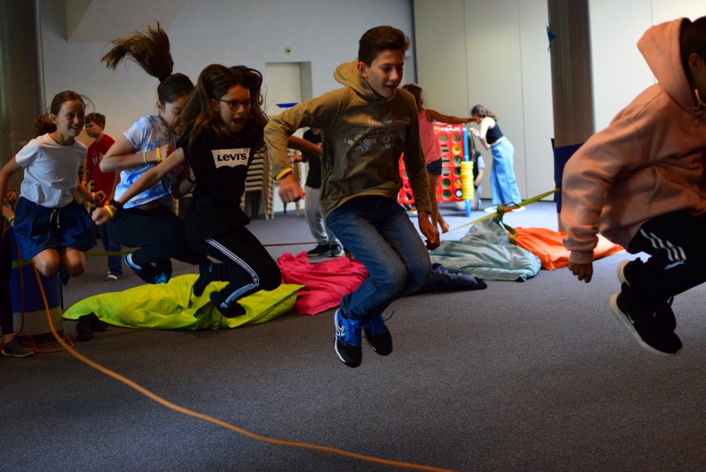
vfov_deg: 21.4
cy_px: 202
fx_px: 1248
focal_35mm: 64
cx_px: 383
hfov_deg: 31.6
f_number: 1.8
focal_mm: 35
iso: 3200
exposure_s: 1/320
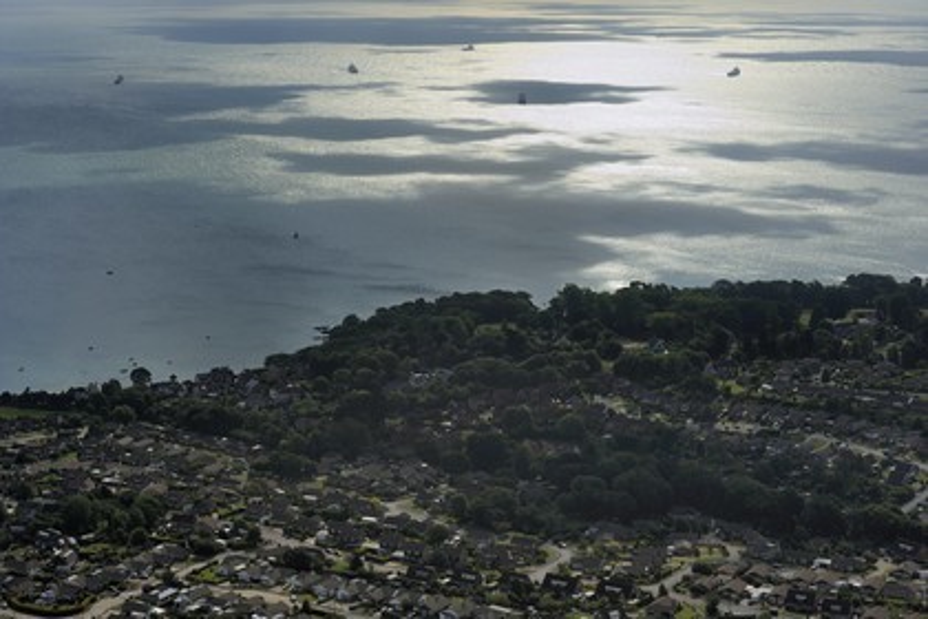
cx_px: 464
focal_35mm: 70
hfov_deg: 28.8
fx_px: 1804
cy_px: 310
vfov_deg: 19.5
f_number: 11
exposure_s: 1/800
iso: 400
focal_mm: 70
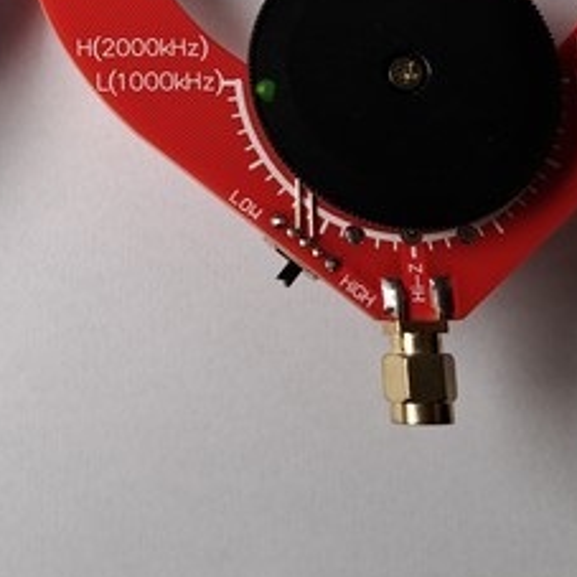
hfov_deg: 29.0
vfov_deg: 29.2
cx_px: 31
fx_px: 1056
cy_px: 46
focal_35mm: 56
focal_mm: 5.23
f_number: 1.8
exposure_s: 1/50
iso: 64
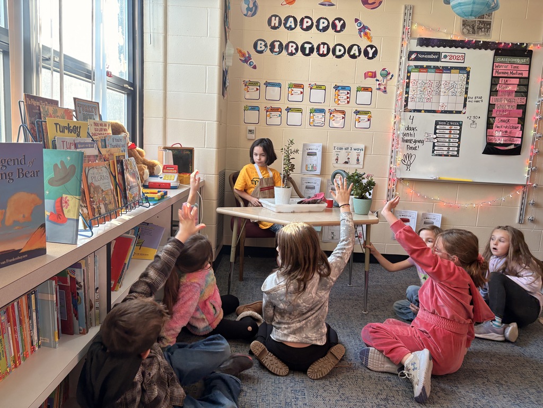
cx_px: 272
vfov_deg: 53.1
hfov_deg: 67.3
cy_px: 204
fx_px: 408
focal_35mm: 26
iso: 100
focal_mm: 5.96
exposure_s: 1/60
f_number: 1.6
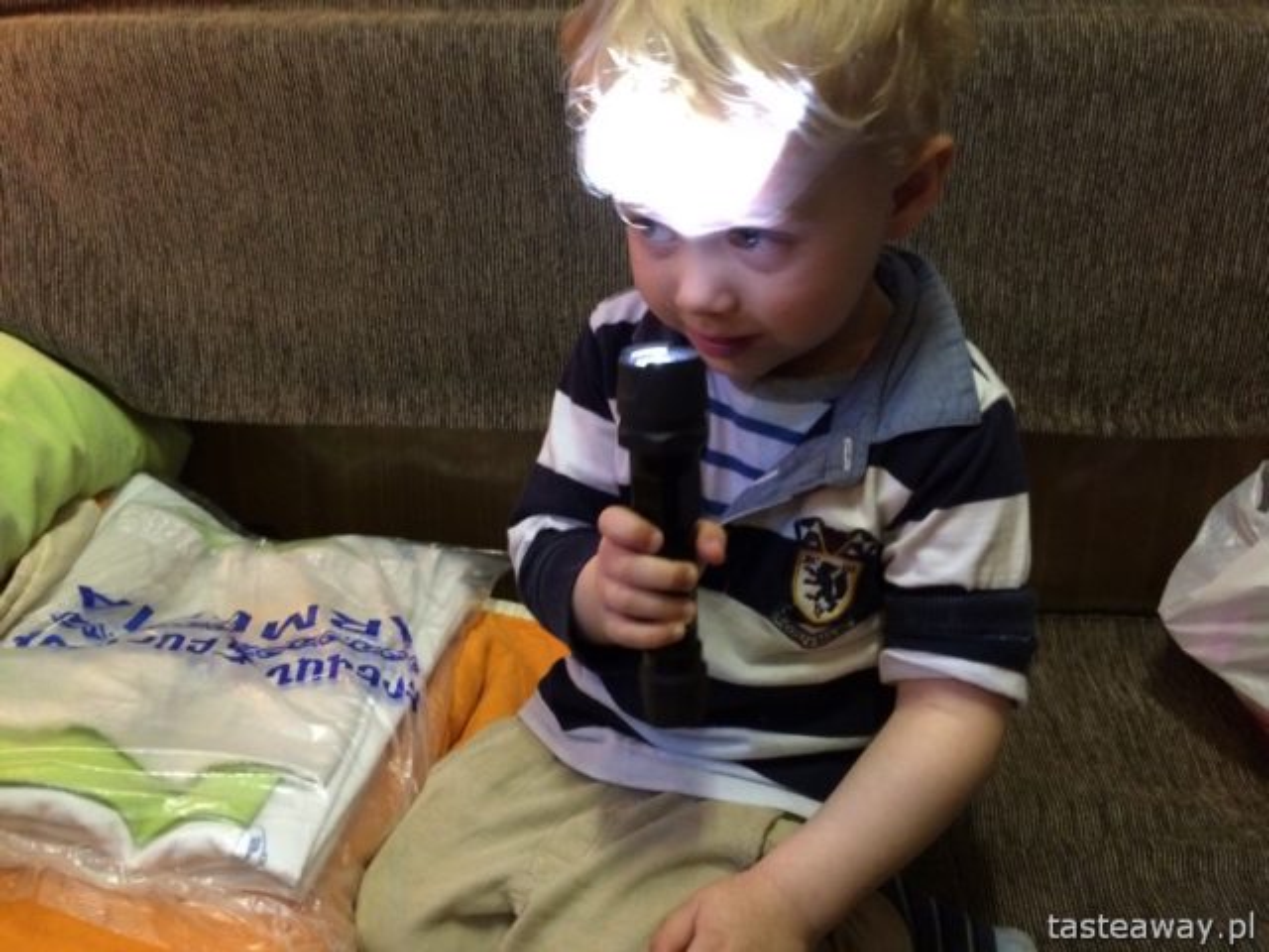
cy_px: 476
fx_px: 1100
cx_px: 634
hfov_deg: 60.0
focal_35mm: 30
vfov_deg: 46.8
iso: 320
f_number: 2.2
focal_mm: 4.12
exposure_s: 1/15
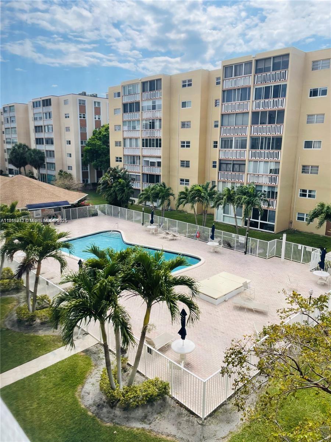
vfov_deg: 67.3
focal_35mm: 26
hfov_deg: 53.1
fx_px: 331
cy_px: 221
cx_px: 166
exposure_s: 1/2174
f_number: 1.6
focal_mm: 4.2
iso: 32
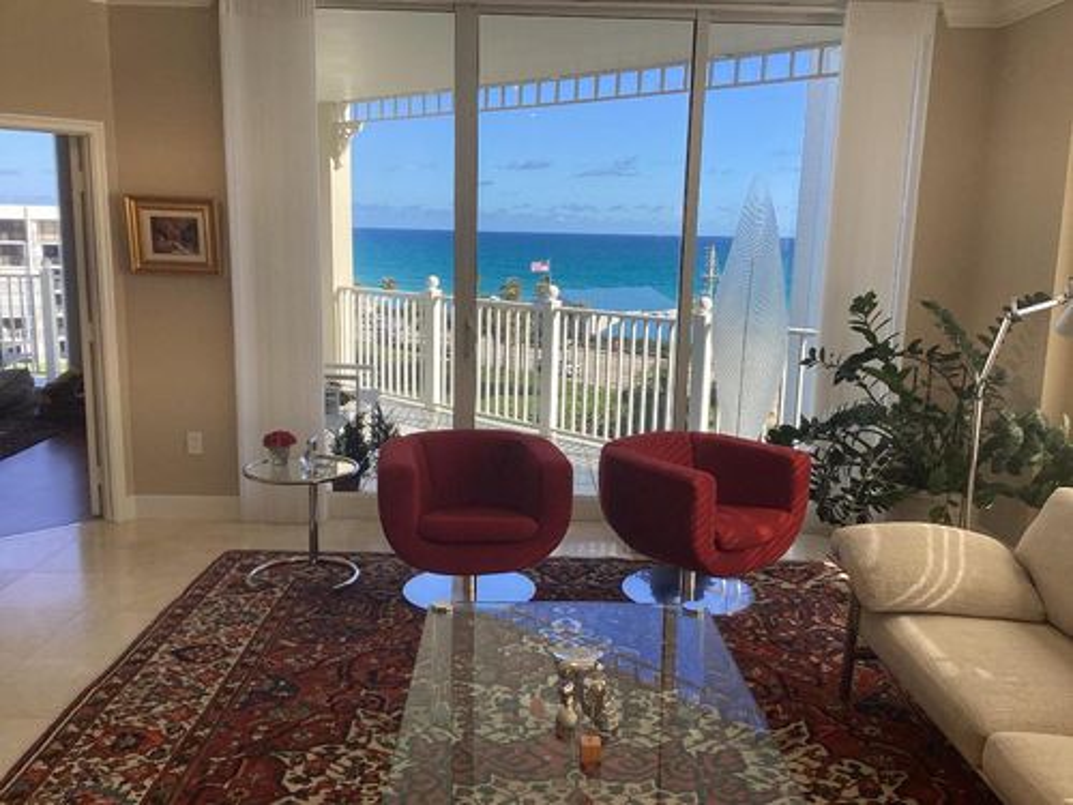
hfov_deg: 58.4
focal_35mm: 31
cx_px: 536
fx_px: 961
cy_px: 402
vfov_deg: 45.4
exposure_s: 1/291
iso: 25
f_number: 2.4
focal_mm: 3.3
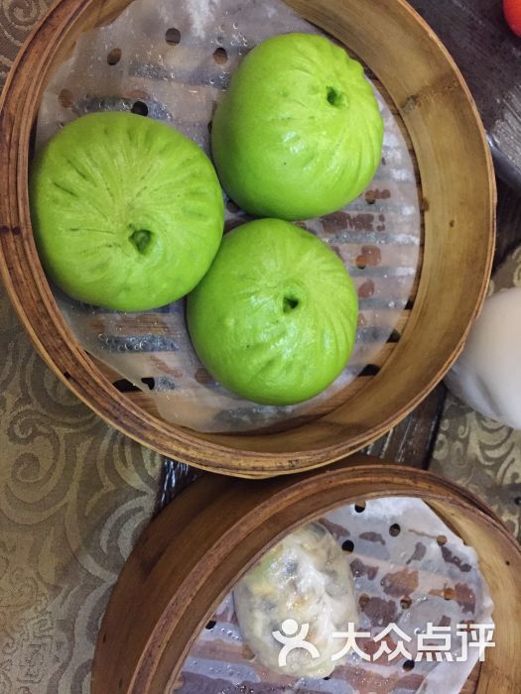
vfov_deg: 61.7
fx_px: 582
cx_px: 260
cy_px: 347
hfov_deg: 48.2
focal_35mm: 29
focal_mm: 4.15
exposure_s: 1/17
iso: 400
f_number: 2.2
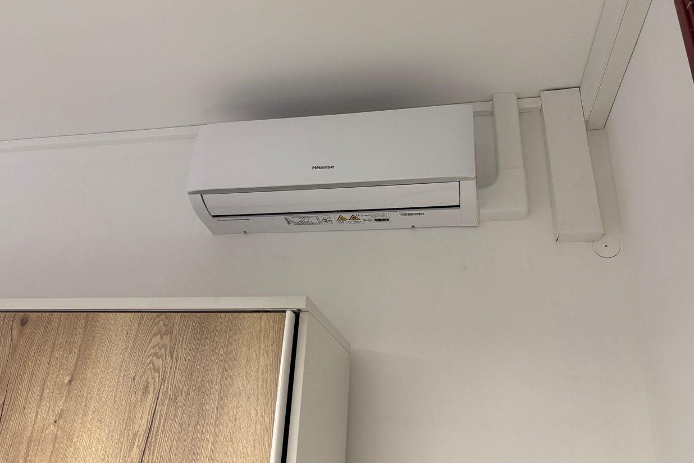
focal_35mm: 28
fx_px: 540
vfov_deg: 46.4
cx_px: 348
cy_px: 224
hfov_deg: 65.5
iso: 160
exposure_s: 1/50
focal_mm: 5.96
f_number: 1.6
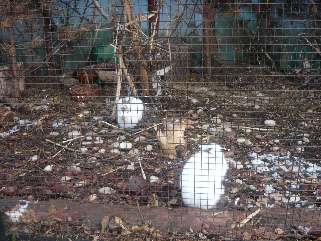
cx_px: 160
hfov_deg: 55.4
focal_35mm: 33
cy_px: 120
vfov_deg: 42.9
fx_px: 306
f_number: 2.8
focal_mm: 5.5
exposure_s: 1/30
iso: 100
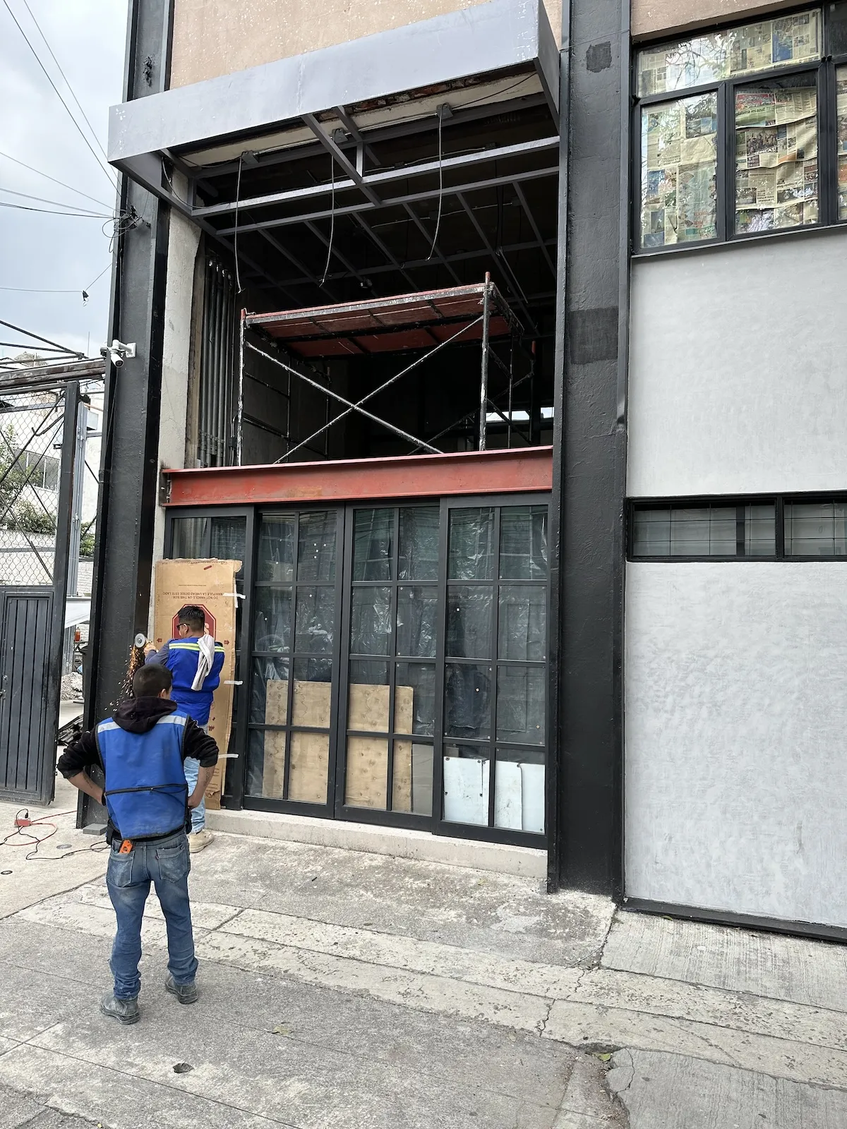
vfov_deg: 71.6
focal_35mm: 24
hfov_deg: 56.8
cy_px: 564
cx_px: 424
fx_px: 783
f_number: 1.78
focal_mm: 6.86
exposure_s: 1/251
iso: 80
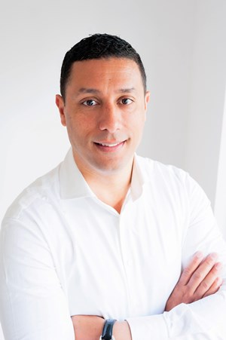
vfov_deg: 39.6
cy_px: 170
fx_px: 472
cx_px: 113
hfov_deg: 27.0
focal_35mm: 50
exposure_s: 1/125
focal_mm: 50
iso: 800
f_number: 5.6
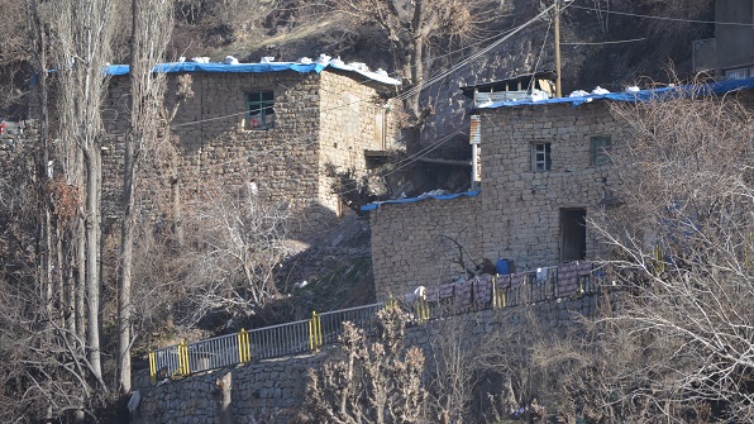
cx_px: 378
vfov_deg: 4.3
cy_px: 174
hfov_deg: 7.6
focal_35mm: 284
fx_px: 5677
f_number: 5.6
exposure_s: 1/500
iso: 220
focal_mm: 180
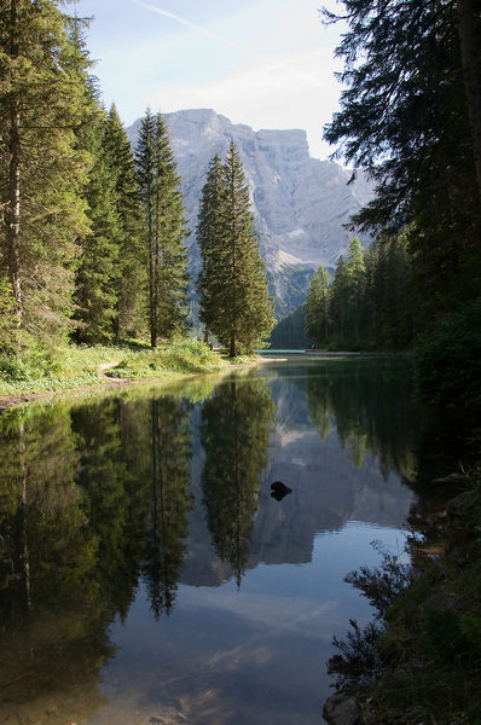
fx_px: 543
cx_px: 240
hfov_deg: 47.8
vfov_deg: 67.5
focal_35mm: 27
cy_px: 362
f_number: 7.1
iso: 250
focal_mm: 18
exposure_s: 1/160
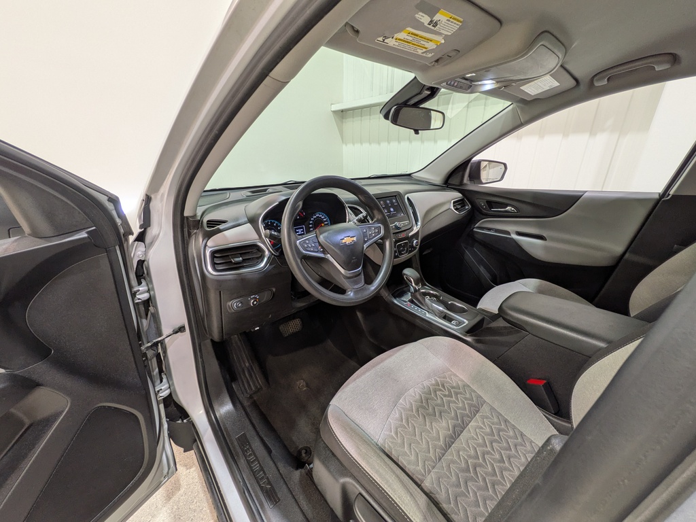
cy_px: 261
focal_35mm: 14
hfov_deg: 102.1
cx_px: 348
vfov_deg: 85.7
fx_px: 281
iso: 53
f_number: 2.2
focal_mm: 1.83
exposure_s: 1/25
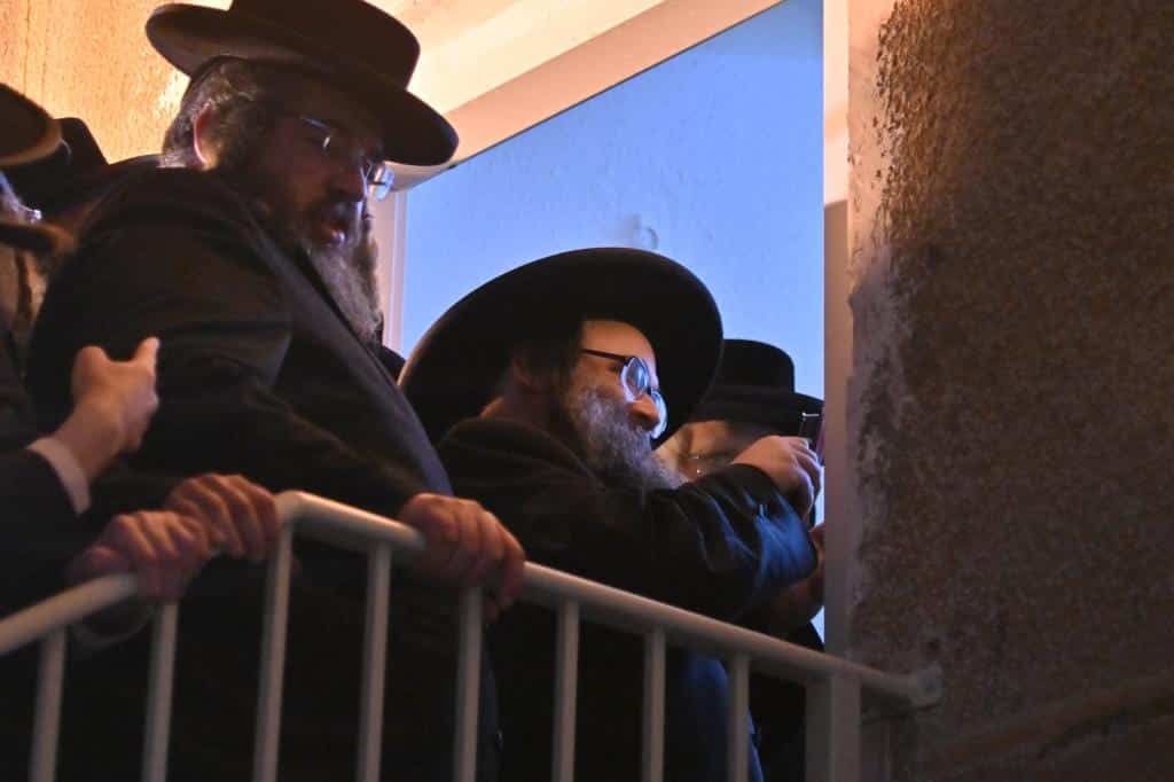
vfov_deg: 10.8
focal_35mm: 127
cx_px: 587
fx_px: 4140
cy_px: 391
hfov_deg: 16.1
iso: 2500
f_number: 4
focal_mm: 85
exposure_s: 1/160
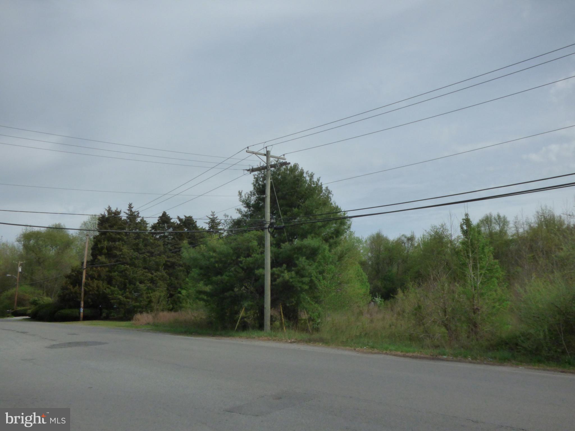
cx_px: 288
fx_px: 498
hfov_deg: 60.0
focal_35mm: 30
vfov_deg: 46.8
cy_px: 216
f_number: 6.3
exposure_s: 1/2000
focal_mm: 5.29
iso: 400
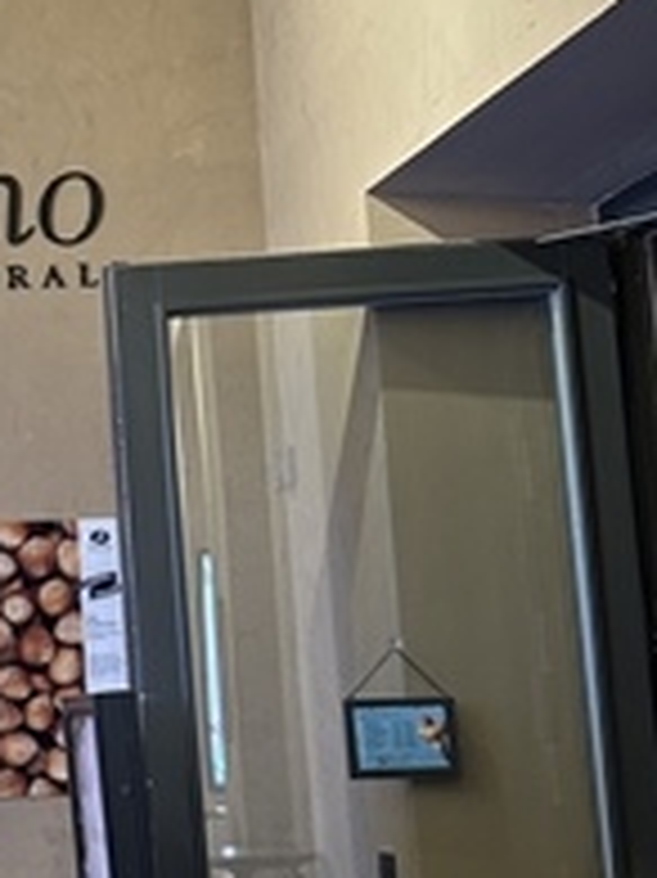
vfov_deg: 26.3
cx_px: -328
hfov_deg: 17.8
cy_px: 536
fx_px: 1875
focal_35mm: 74
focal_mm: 6.86
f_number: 1.78
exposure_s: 1/50
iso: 160
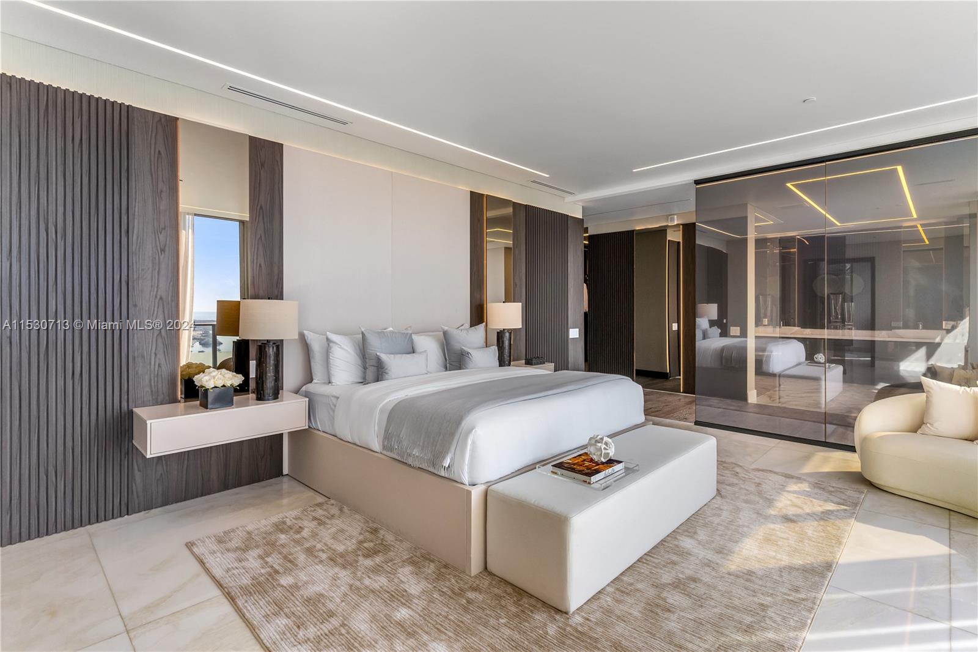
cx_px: 489
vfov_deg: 70.4
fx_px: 462
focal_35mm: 17
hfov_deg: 93.3
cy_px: 326
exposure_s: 1/125
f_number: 8
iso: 320
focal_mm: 17
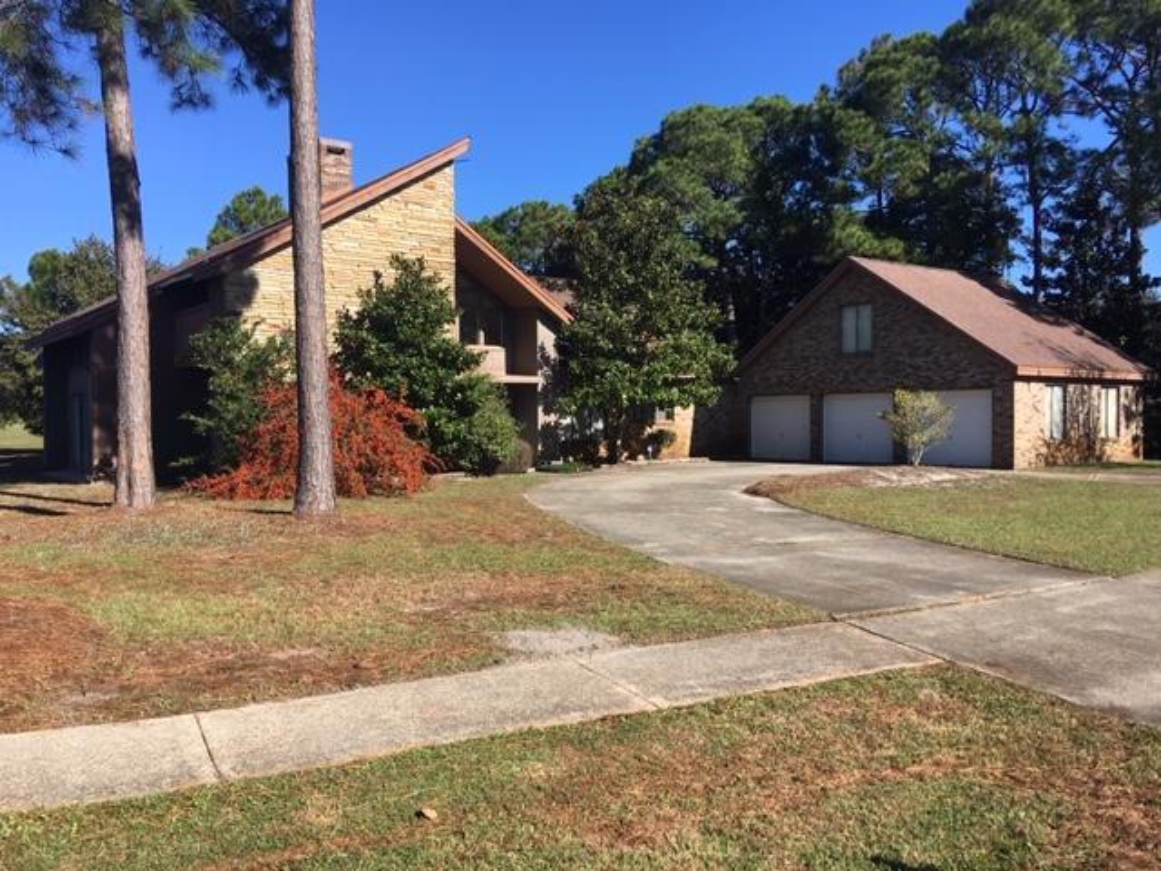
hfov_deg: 61.7
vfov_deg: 48.2
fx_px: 973
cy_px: 436
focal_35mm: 29
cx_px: 580
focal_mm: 4.15
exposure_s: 1/1068
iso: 25
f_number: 2.2
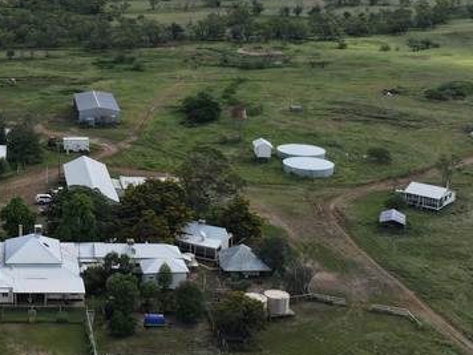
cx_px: 5
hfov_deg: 26.7
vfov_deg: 21.0
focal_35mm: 69
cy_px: 55
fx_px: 943
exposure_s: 1/3200
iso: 200
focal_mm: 12.29
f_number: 2.8
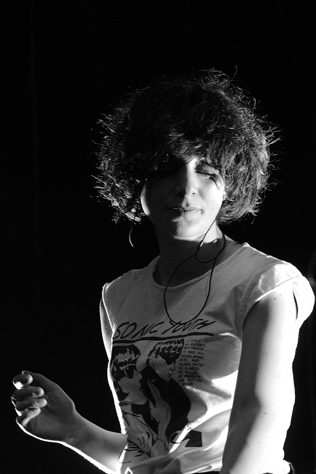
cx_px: 158
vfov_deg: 27.0
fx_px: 987
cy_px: 237
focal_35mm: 75
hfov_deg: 18.2
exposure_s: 1/125
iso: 800
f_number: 2.5
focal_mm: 50
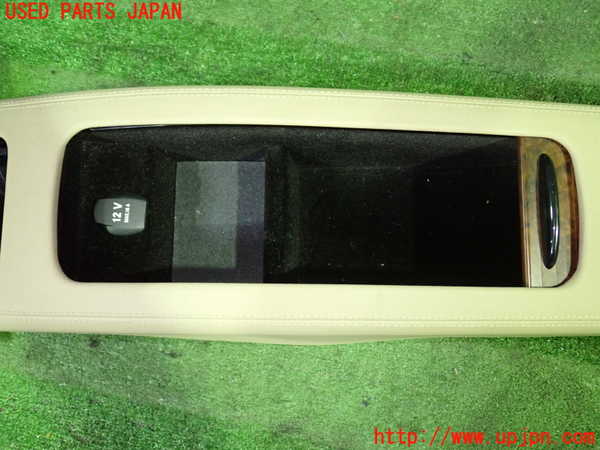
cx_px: 300
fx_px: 520
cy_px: 225
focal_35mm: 30
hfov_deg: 60.0
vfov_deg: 46.8
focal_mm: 5.4
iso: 800
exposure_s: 1/30
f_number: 2.3
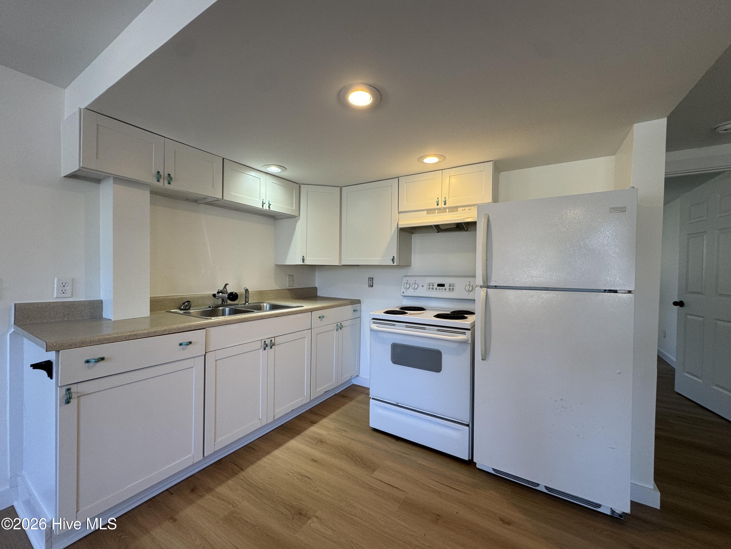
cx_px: 366
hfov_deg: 102.1
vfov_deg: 85.7
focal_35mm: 14
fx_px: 296
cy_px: 274
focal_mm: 2.22
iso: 80
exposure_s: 1/120
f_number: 2.2
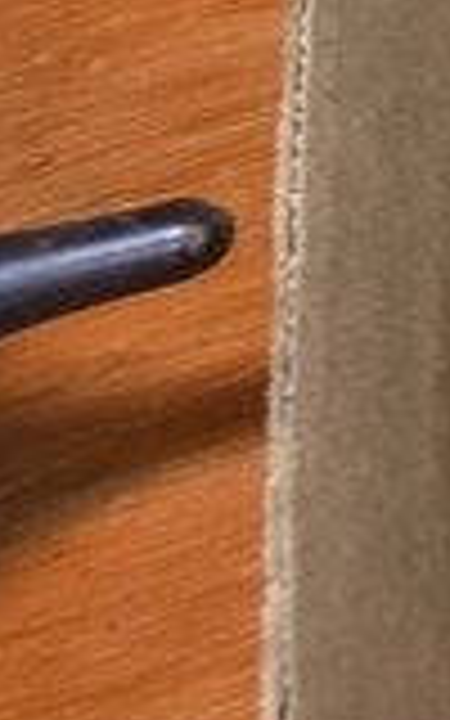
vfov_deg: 7.9
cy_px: -1411
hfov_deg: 4.0
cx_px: 3139
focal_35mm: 230
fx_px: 4513
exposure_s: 1/31
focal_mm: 6.3
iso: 250
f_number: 1.7
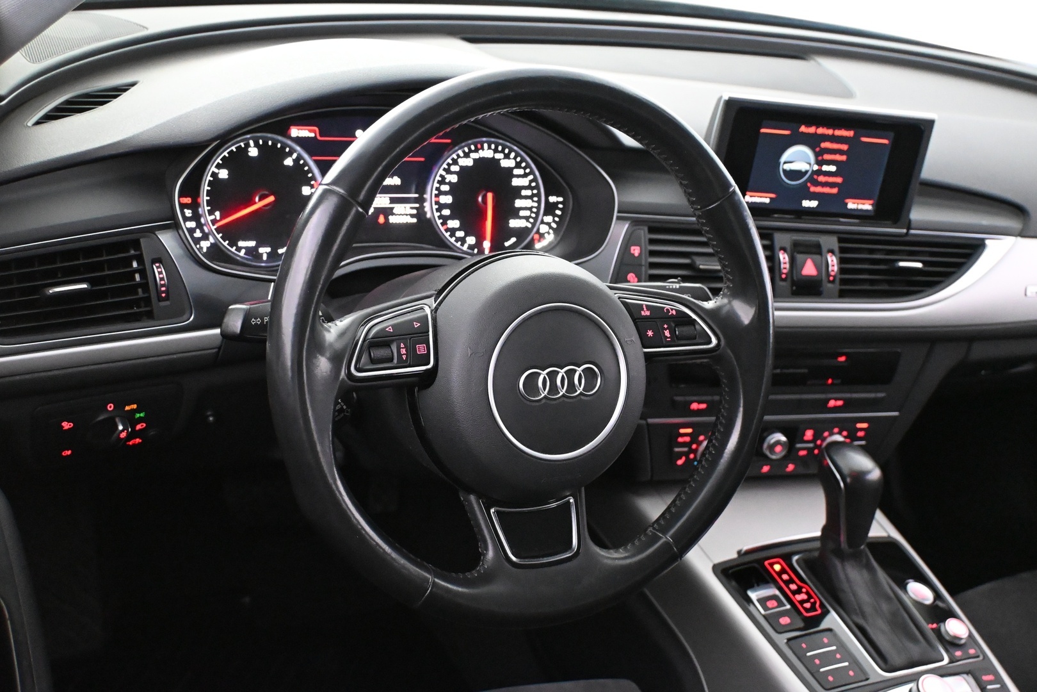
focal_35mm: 42
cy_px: 346
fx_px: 1210
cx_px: 518
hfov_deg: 46.4
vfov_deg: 31.9
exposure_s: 1/50
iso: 9000
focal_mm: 28
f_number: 4.5
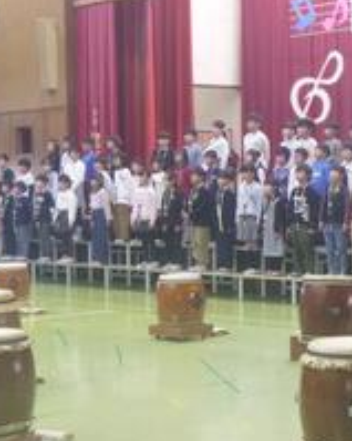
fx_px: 1121
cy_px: 247
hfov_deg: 17.7
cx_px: 288
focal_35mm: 86
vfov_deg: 22.2
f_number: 4.9
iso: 400
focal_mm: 9
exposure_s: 1/13
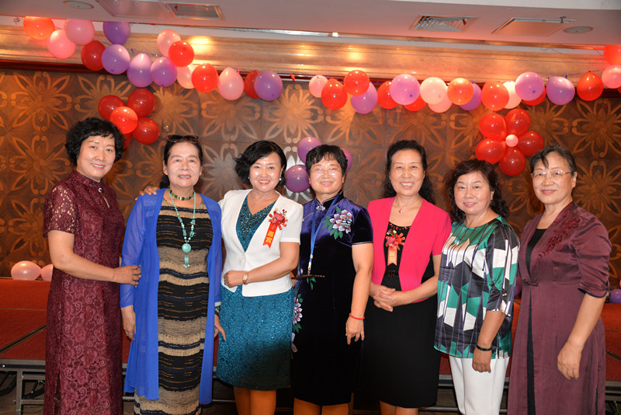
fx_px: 604
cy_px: 208
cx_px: 310
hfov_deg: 54.4
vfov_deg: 37.9
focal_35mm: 35
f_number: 3.8
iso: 800
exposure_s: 1/60
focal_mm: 35
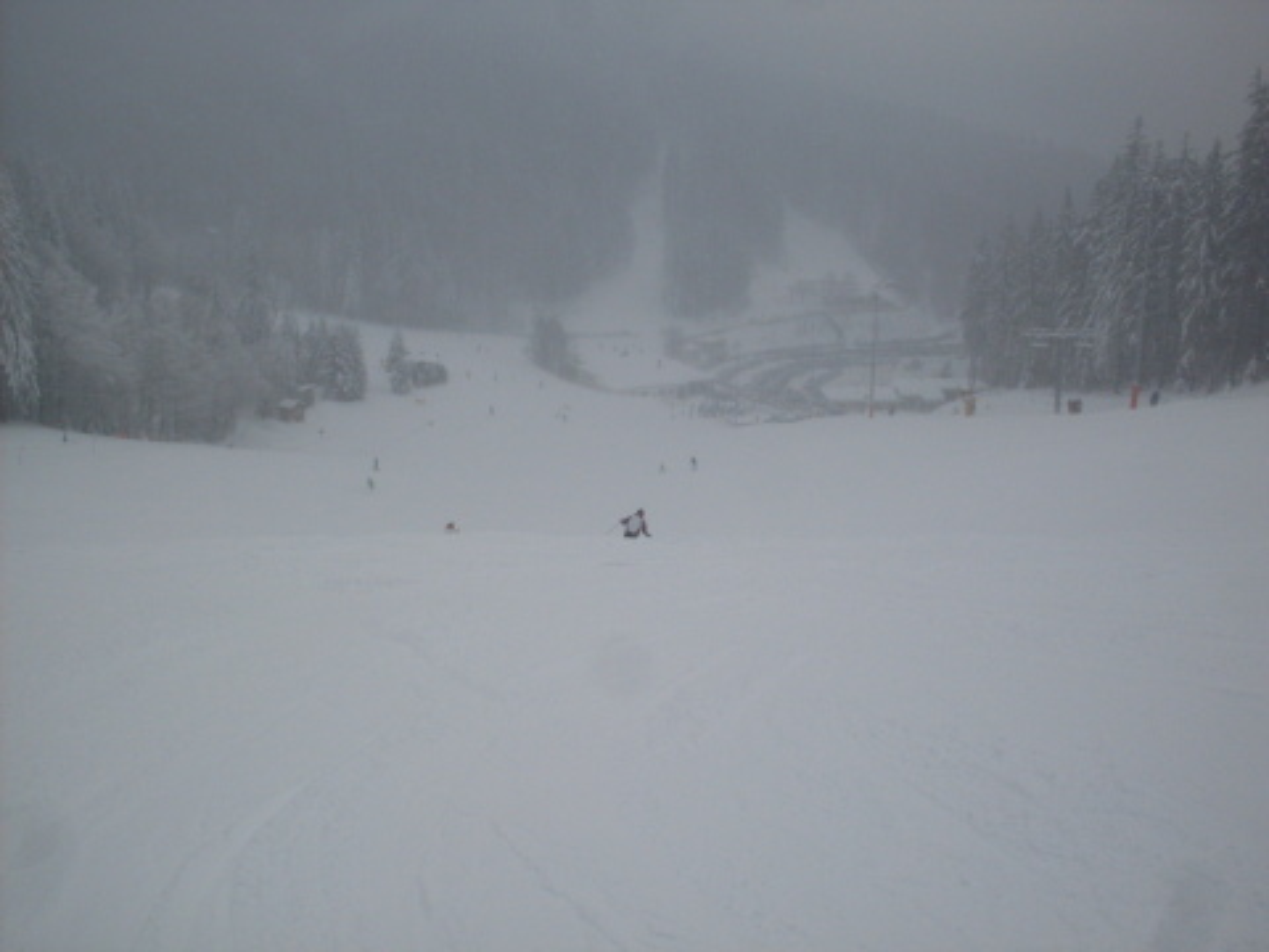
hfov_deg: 49.0
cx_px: 634
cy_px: 476
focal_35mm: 38
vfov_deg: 37.7
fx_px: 1393
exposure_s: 1/250
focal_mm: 6.3
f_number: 8.4
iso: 80
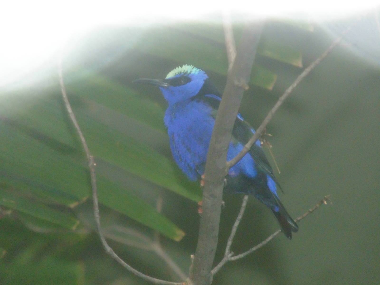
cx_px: 190
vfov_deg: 2.6
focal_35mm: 580
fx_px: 6367
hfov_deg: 3.4
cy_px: 142
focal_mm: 104
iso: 800
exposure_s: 1/60
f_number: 5.9
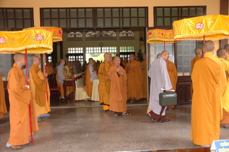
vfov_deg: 36.8
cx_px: 114
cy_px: 76
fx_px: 229
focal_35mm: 36
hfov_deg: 53.2
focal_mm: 24
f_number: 4
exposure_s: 1/60
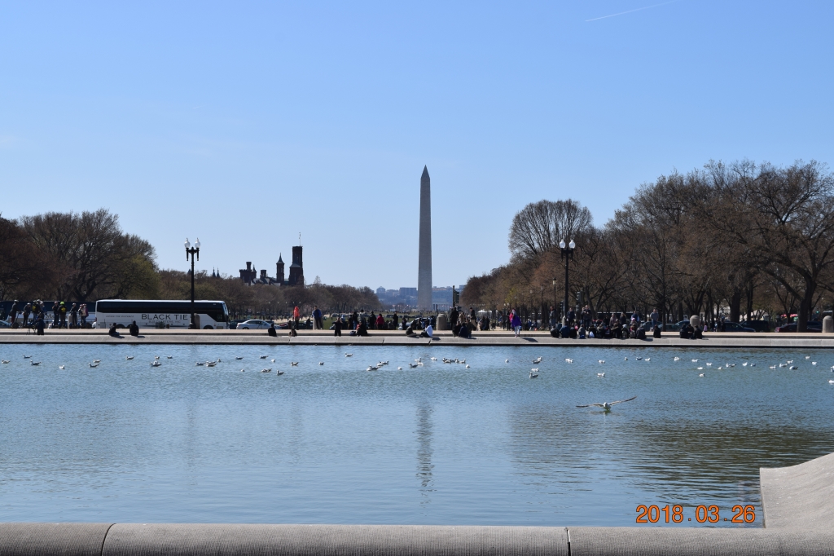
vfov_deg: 18.9
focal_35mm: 72
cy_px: 278
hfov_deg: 28.1
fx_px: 1667
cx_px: 417
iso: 200
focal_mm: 48
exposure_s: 1/400
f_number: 10
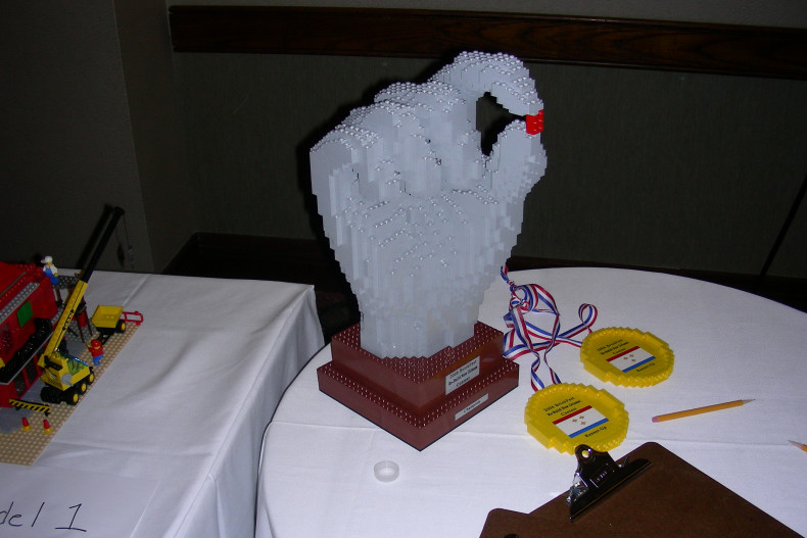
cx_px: 400
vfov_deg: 33.4
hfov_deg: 48.5
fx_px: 897
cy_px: 282
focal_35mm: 40
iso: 50
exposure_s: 1/60.1
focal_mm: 6.3
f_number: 3.5
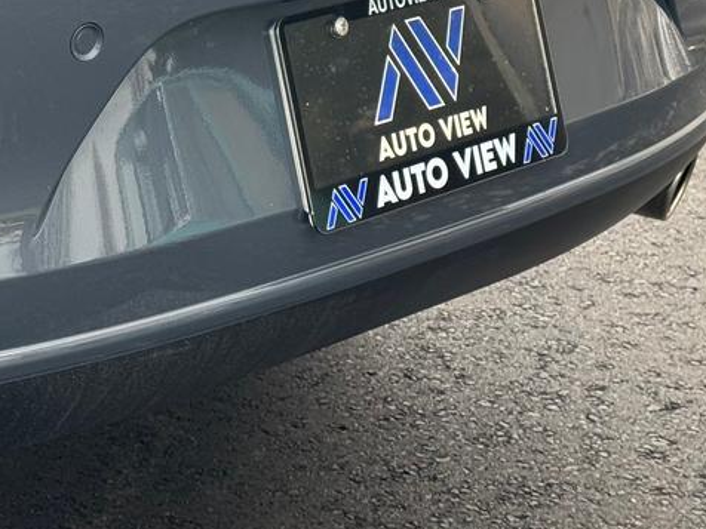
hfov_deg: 15.1
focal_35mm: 129
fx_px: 2631
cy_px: -101
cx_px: 95
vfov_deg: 11.3
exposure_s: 1/133
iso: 50
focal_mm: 6.76
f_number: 1.78
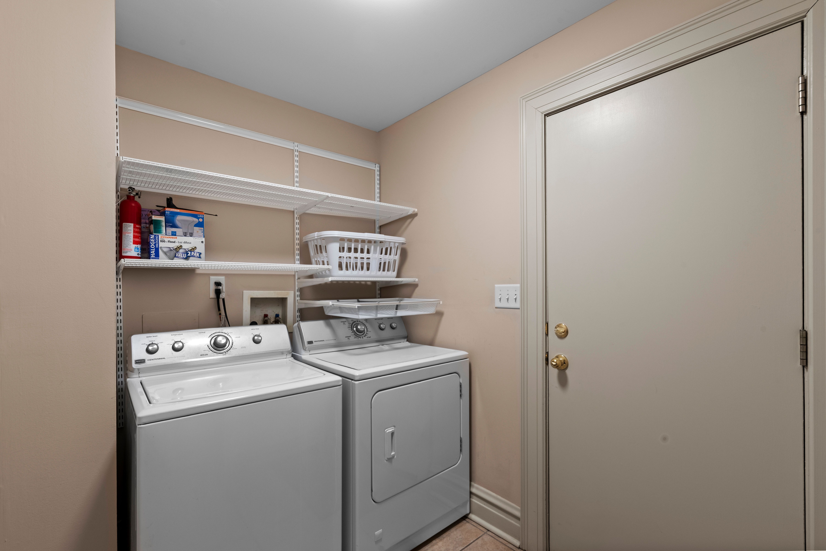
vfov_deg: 77.4
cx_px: 413
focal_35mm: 15
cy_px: 276
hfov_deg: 100.4
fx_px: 344
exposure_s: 1/4
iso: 400
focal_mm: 15
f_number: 8
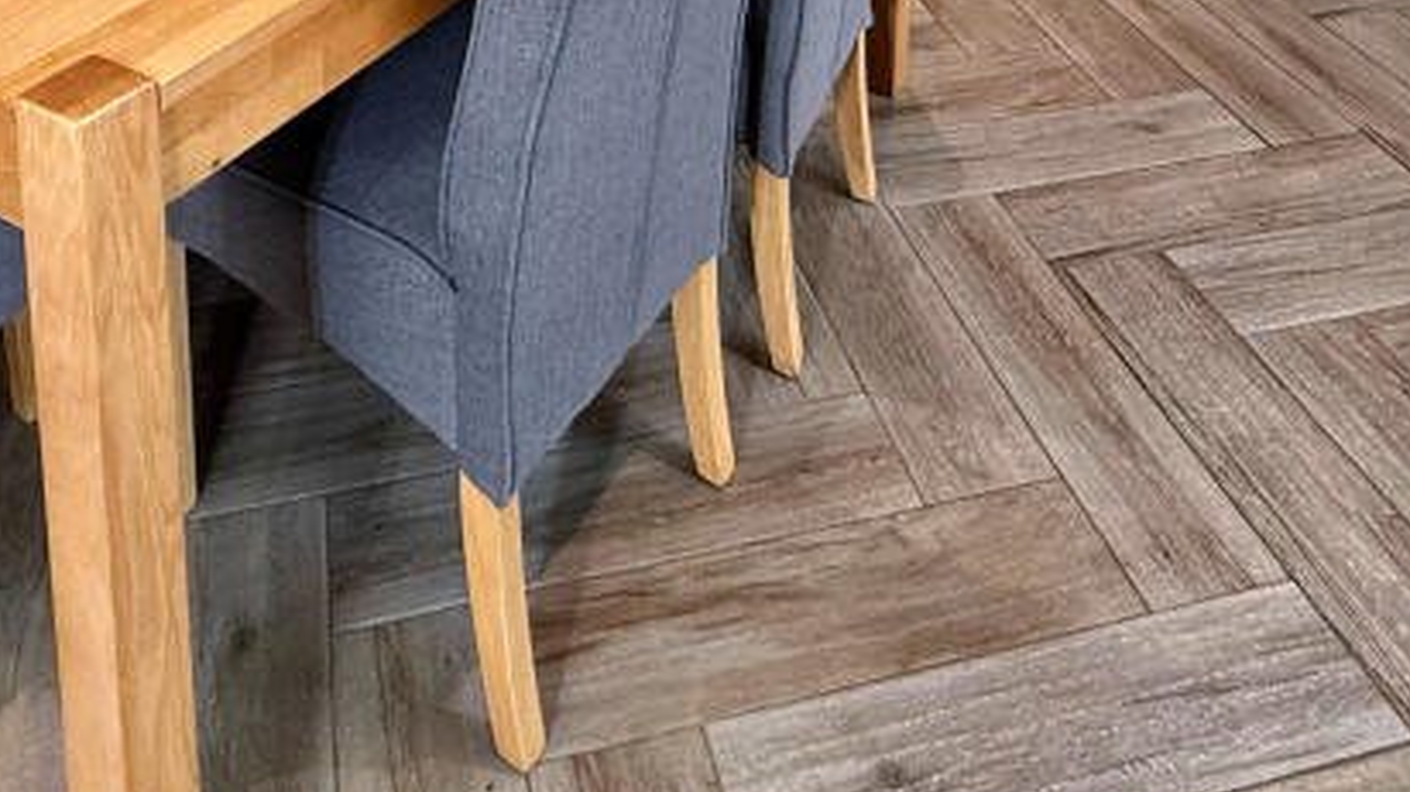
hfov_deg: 52.7
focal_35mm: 38
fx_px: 1420
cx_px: 628
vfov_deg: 23.2
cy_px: -480
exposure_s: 1/100
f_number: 2.2
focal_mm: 2.22
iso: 250
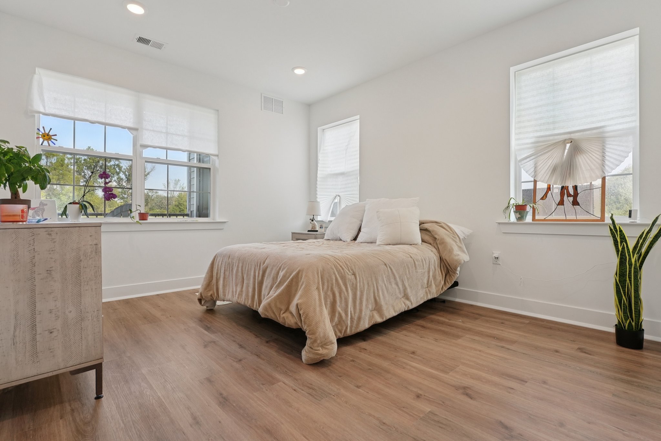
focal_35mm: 16
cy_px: 220
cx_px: 330
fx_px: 303
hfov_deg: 95.0
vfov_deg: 72.1
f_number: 7.1
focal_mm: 16.5
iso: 800
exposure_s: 1/125
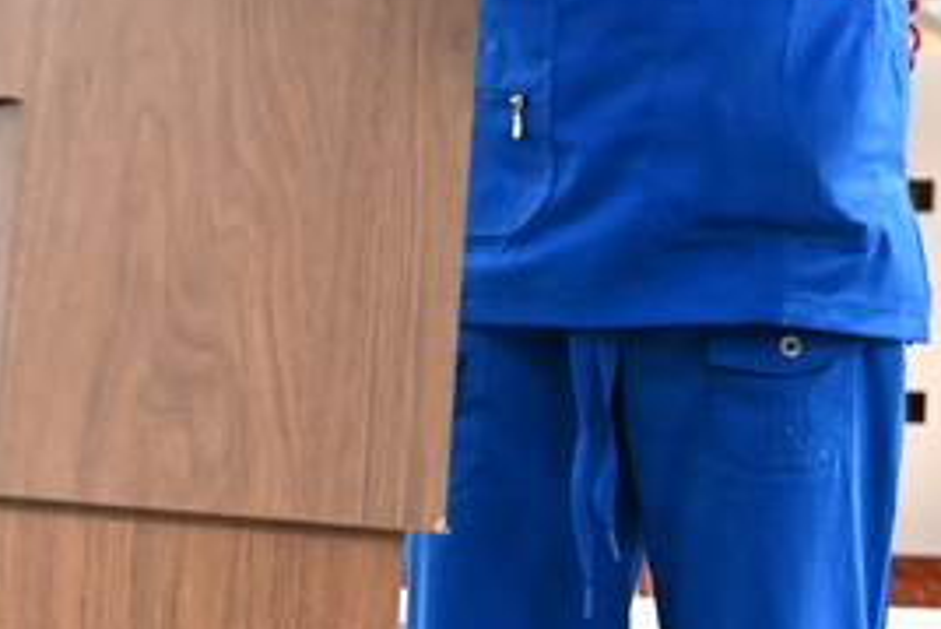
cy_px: -69
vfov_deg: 8.3
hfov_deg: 12.4
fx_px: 4289
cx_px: 811
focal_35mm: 164
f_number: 4
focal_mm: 43
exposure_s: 1/60
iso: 11400
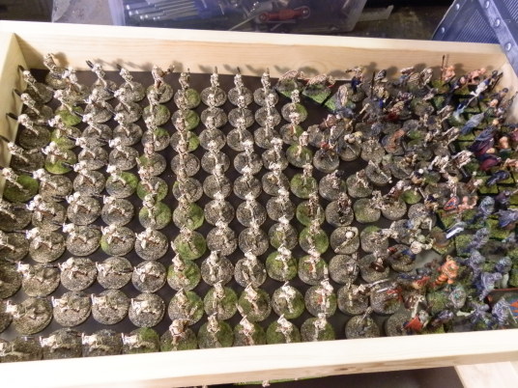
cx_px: 259
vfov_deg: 49.7
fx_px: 419
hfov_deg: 63.4
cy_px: 194
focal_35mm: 28
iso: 400
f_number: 3.1
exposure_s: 1/30
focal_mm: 5
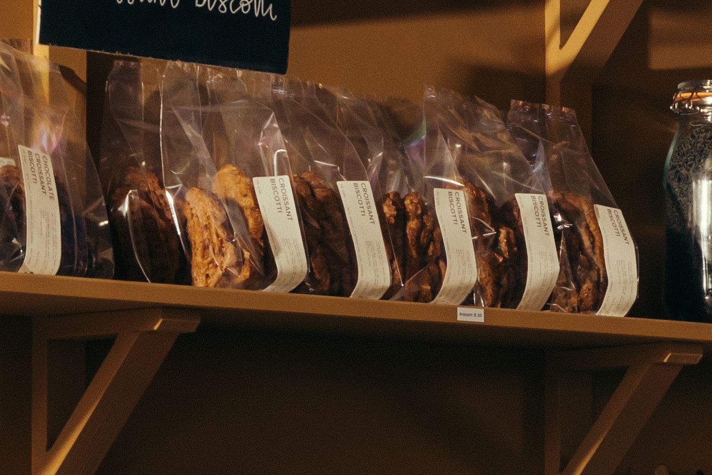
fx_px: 4647
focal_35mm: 235
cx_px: 1296
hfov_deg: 8.4
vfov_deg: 5.8
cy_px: 657
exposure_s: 1/30
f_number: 8
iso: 500
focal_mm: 51
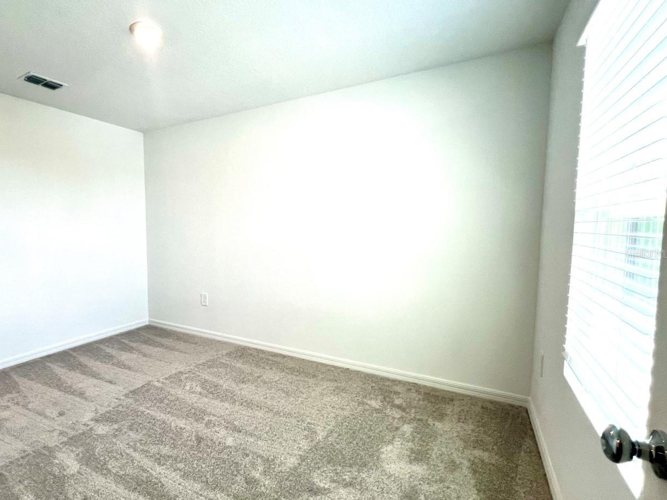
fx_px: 328
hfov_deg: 88.8
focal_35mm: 17
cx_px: 241
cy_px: 253
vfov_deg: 74.7
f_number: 1.8
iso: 64
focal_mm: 1.57
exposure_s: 1/120
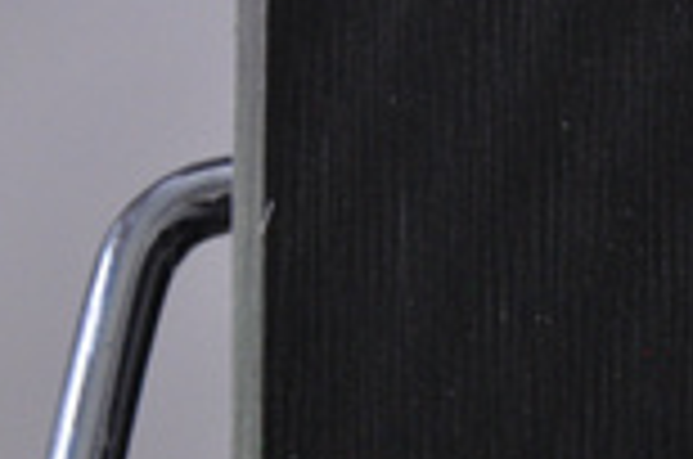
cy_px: 187
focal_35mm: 461
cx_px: 891
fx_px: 8865
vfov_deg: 3.0
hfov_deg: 4.5
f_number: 11
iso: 3200
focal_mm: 105
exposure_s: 1/125
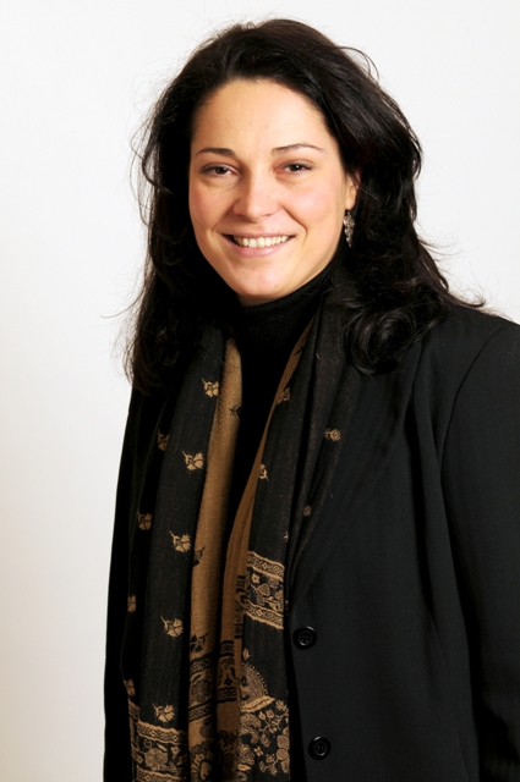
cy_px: 391
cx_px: 260
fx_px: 3422
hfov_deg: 8.7
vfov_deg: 13.1
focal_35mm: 158
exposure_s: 1/125
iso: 200
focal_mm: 105
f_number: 6.3
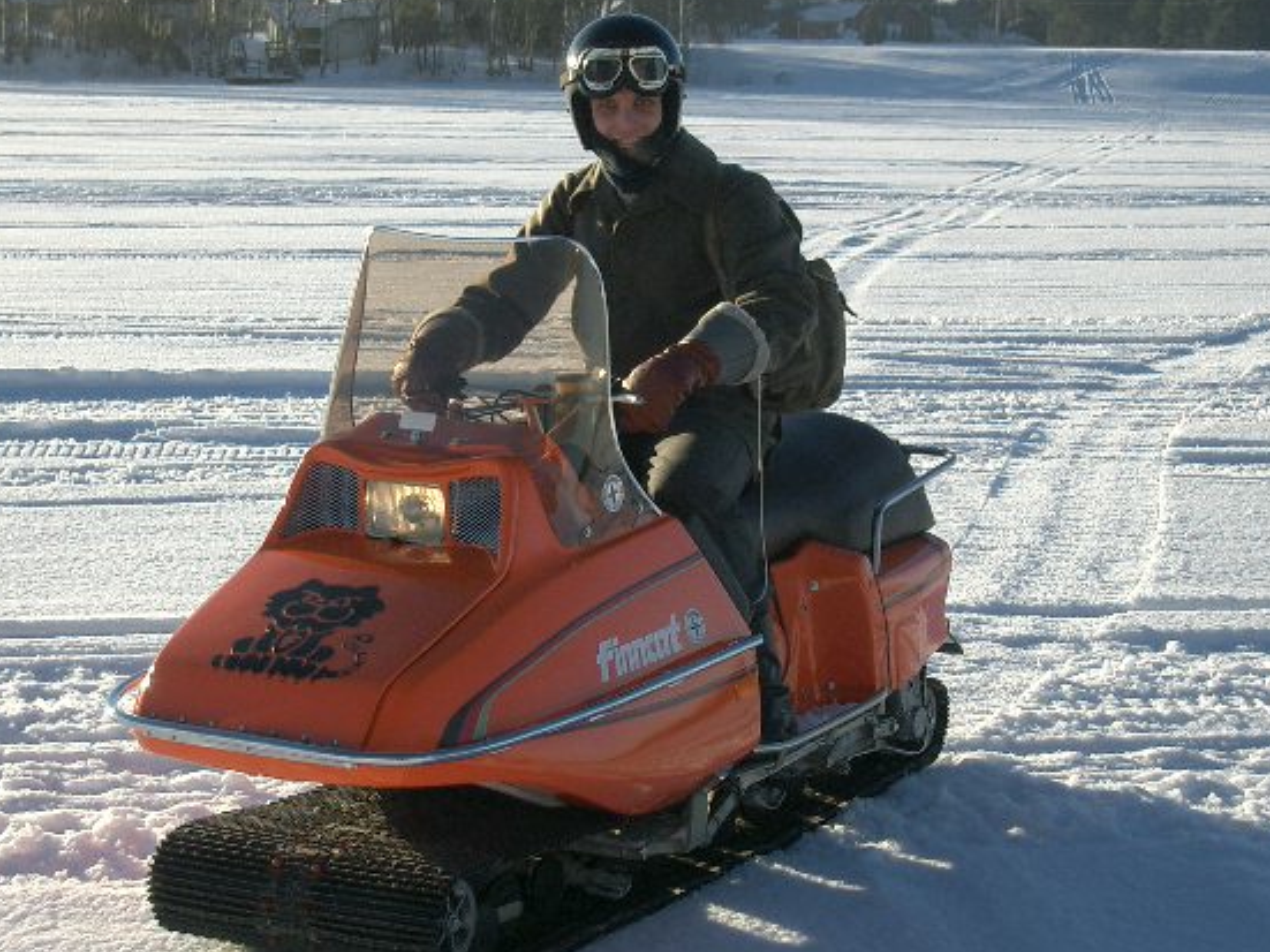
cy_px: 408
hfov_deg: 27.0
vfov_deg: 20.4
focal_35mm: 72
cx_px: 597
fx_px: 2641
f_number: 3.5
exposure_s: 1/640
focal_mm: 10.2
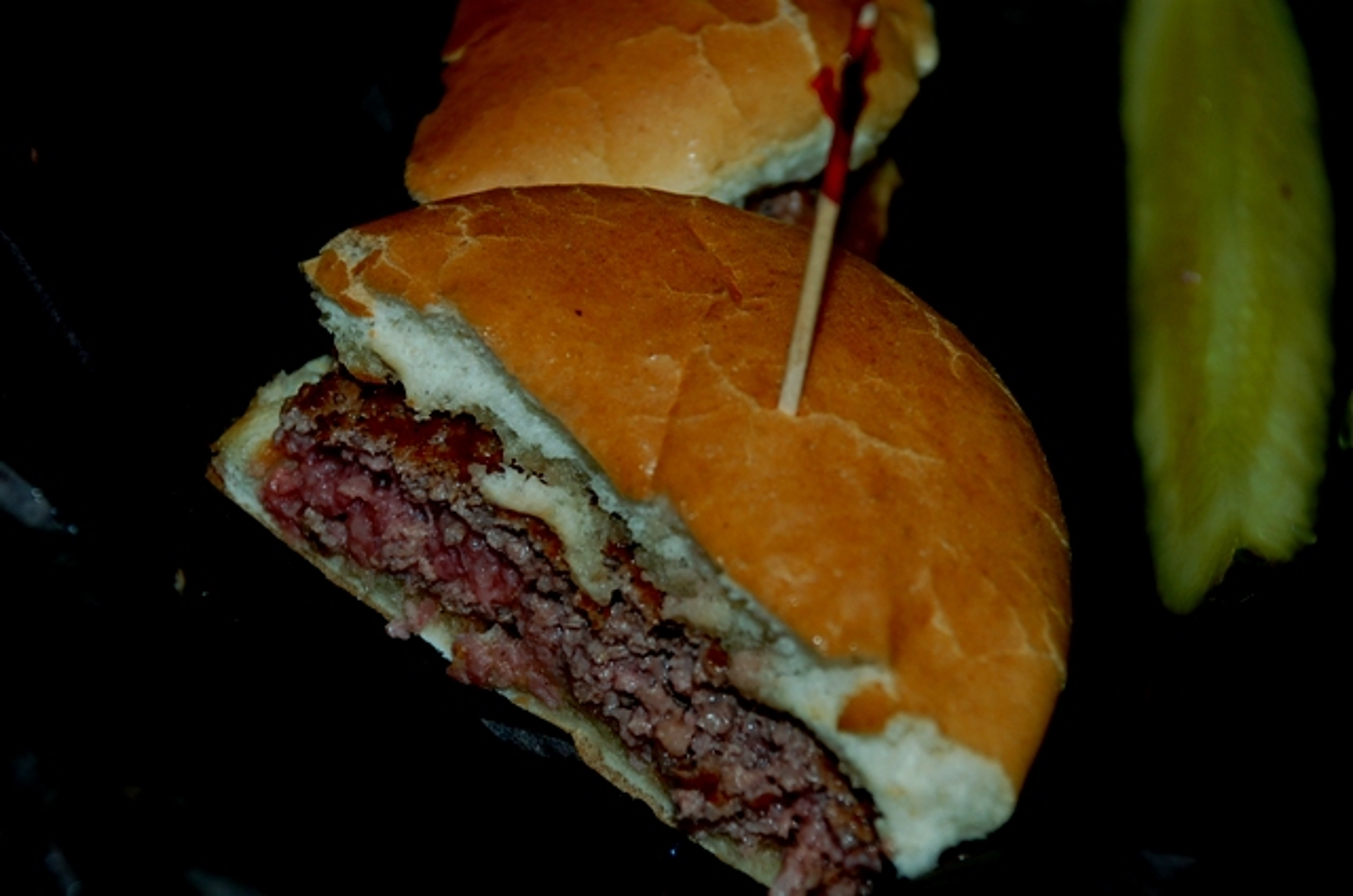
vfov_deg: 10.7
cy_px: 448
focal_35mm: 128
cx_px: 676
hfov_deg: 16.1
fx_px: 4782
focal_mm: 85
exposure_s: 1/125
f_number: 5.6
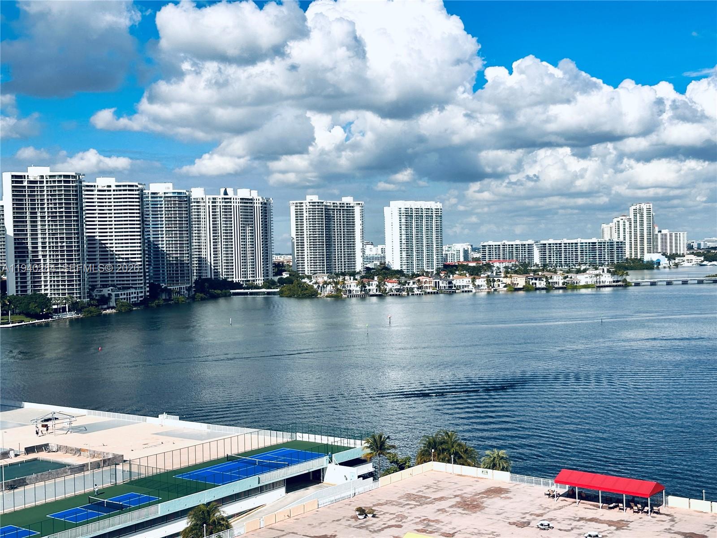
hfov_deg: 39.7
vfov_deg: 30.3
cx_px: 358
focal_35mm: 48
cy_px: 269
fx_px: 994
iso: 64
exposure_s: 1/8929
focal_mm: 6.86
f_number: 1.78
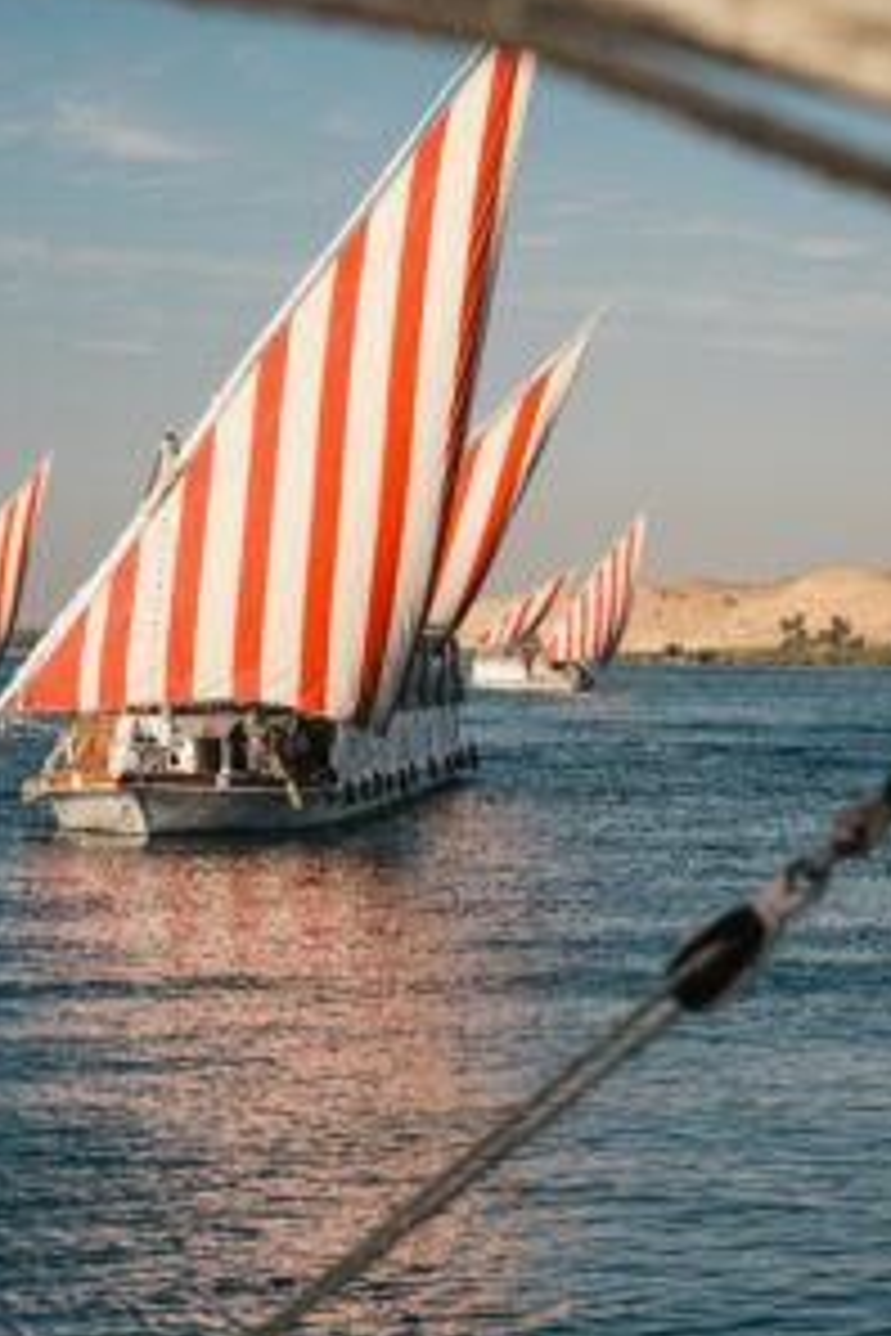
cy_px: 742
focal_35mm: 106
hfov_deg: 12.9
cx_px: 297
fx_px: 3935
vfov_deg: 19.3
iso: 200
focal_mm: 70
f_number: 4
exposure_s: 1/1250
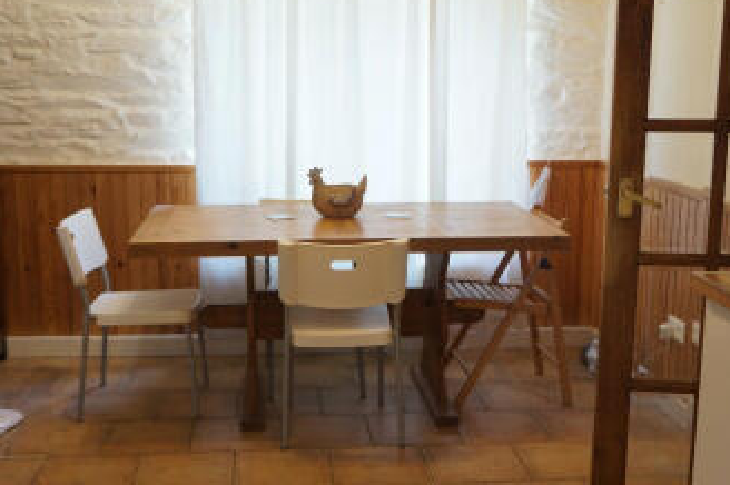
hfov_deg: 43.0
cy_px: 250
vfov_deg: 29.4
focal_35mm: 46
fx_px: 926
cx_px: 329
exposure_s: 1/10
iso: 100
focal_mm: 21
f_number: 4
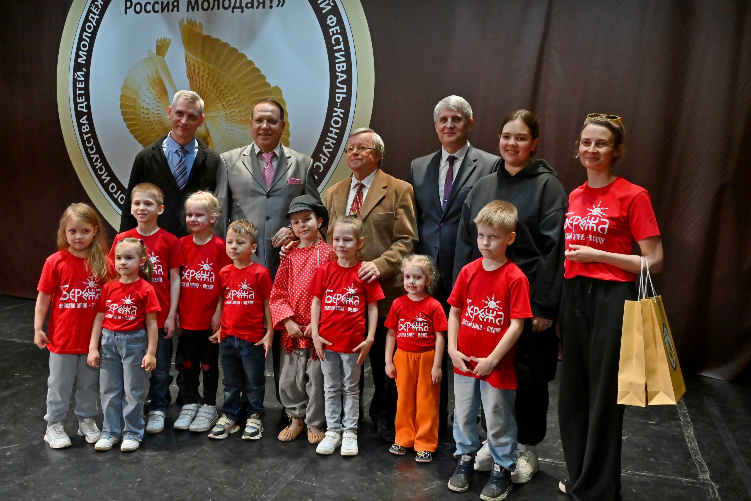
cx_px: 376
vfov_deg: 40.8
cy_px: 250
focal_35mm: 32
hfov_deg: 58.3
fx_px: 673
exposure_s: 1/250
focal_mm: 21.5
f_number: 5.6
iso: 1600
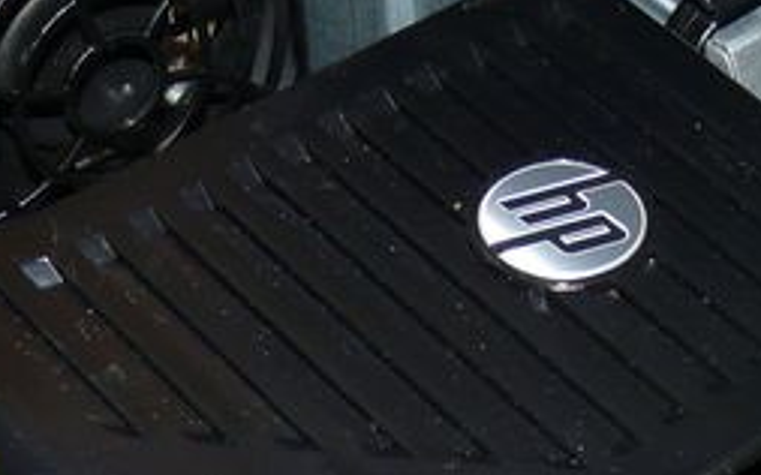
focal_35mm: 94
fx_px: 1949
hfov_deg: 21.6
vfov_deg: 12.8
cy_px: 824
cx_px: 683
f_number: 2.8
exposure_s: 1/30
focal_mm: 4.6
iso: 100
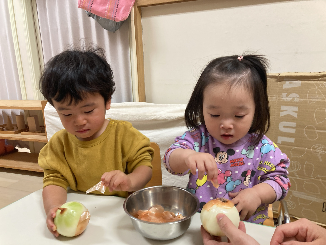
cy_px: 122
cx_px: 163
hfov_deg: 63.4
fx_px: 264
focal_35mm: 28
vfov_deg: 49.7
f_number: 1.8
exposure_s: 1/50
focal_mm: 3.99
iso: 160
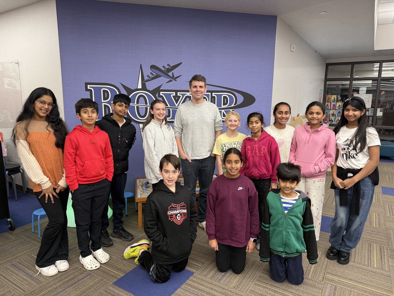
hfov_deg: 71.6
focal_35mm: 24
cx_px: 197
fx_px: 273
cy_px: 148
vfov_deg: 56.8
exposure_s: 1/120
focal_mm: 6.76
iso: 200
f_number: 1.78
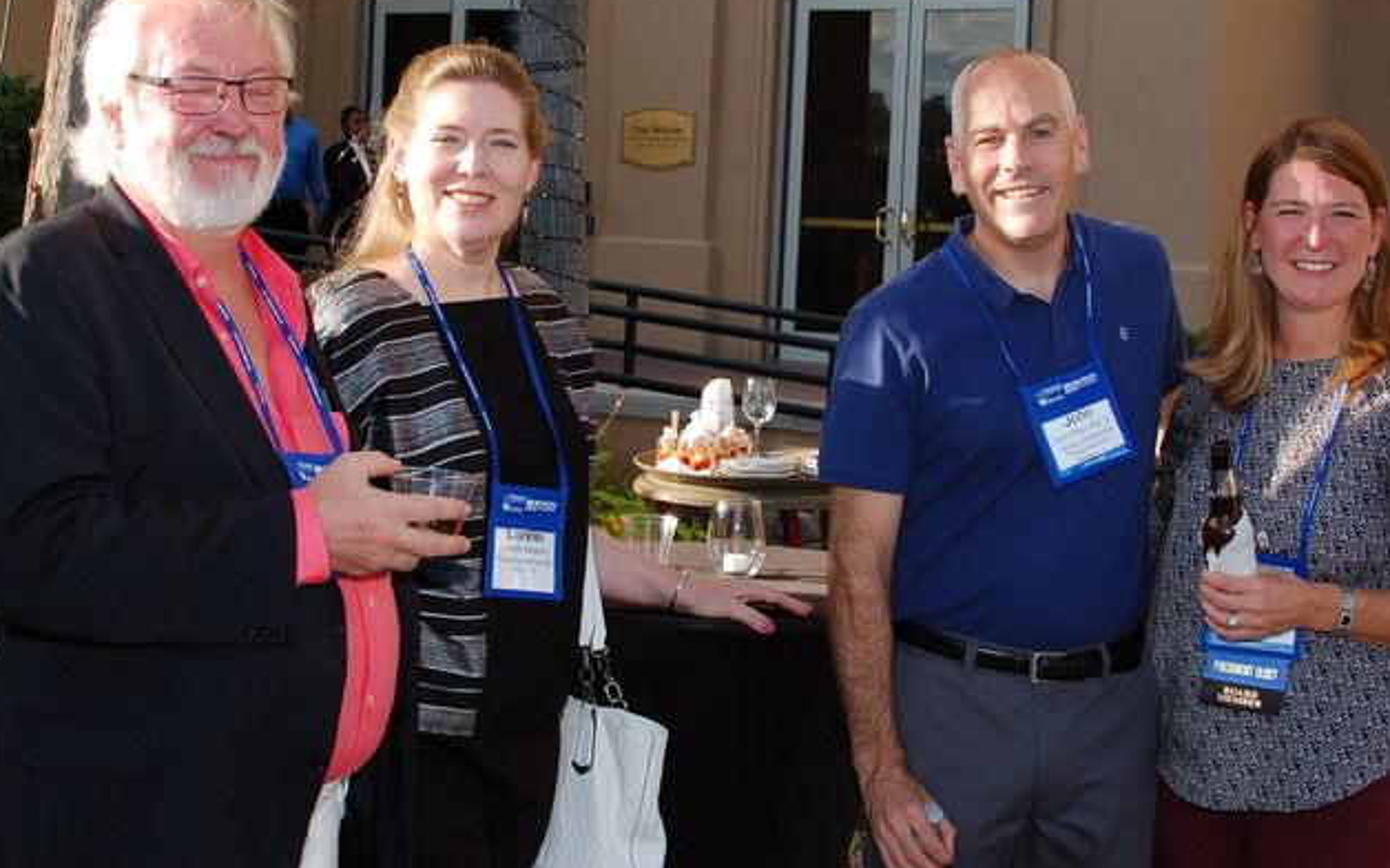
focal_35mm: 60
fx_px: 2256
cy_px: 359
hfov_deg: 34.2
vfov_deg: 21.7
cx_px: 691
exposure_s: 1/125
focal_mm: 35
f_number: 8
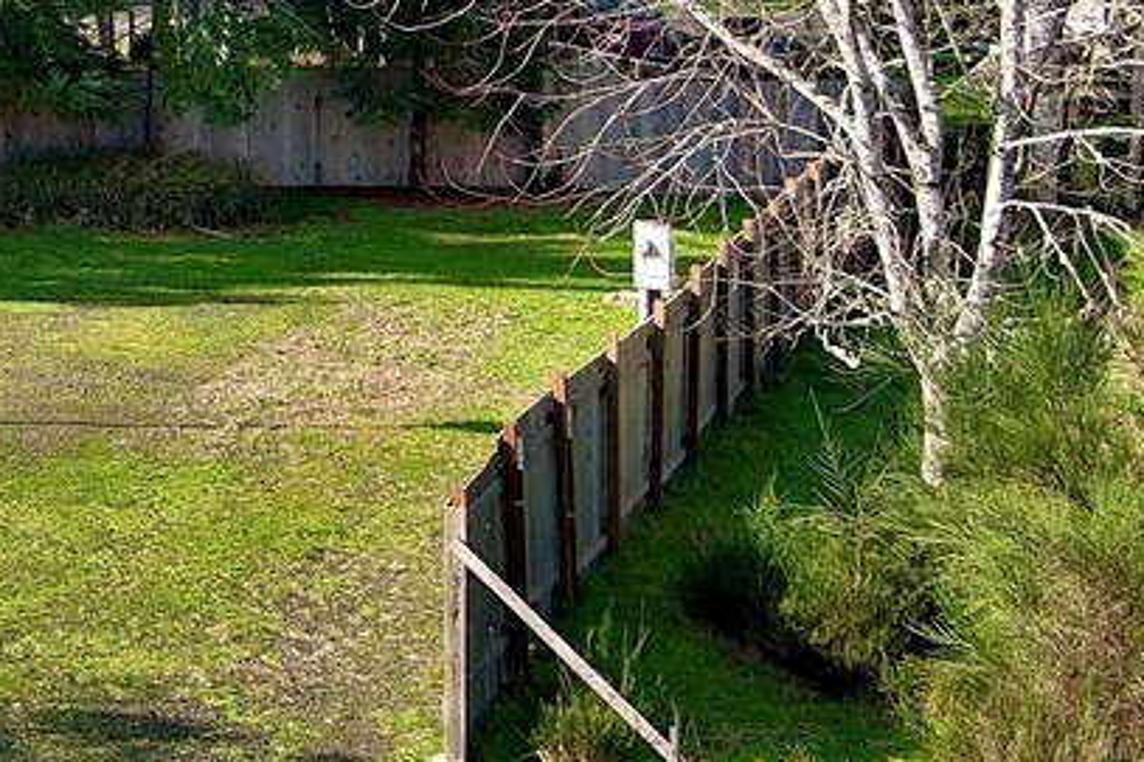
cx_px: -684
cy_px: -344
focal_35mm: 121
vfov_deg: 10.9
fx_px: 3843
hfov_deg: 15.3
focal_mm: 10.57
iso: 100
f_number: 2.8
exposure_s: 1/945
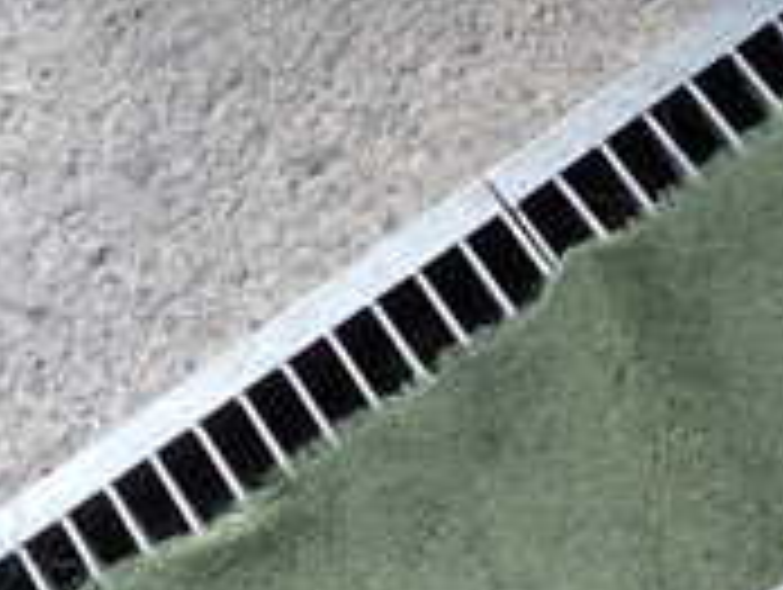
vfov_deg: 16.3
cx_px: 693
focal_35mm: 86
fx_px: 1948
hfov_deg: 22.2
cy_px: 757
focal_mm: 4.5
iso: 160
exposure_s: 1/60
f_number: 2
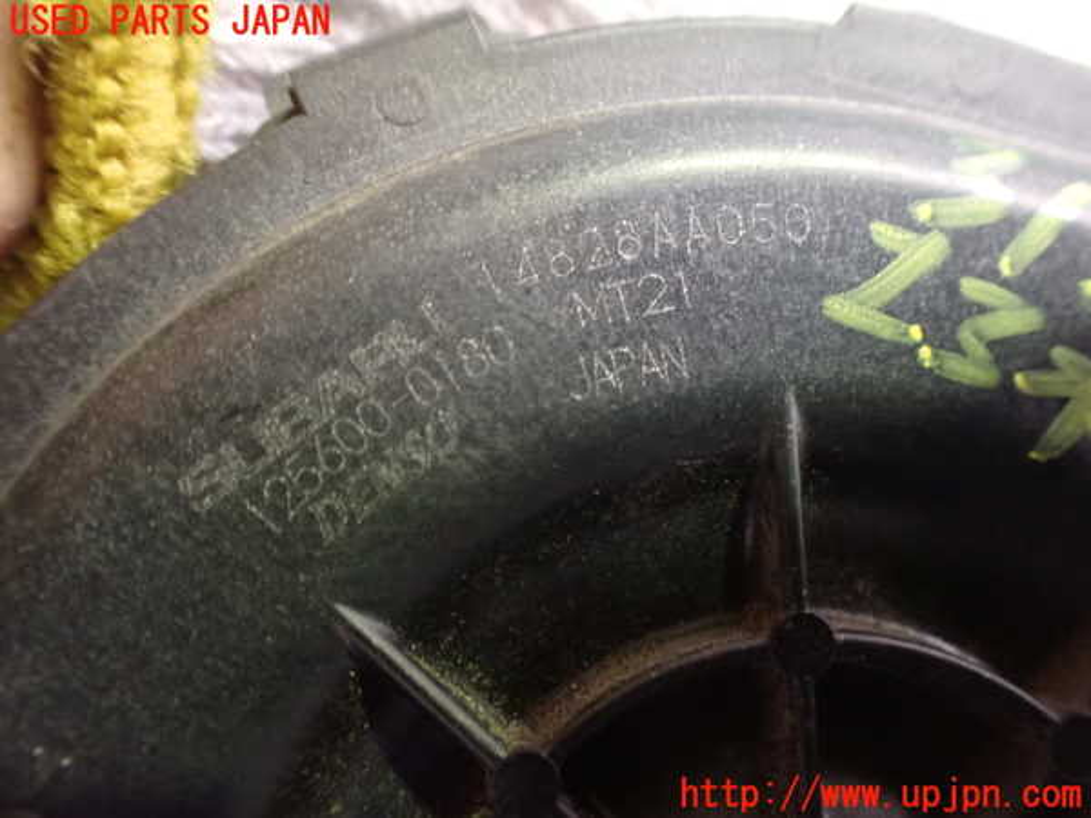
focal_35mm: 30
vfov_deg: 46.8
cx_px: 546
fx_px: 946
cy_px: 409
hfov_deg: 60.0
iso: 1250
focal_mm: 5.4
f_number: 2.3
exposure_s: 1/30
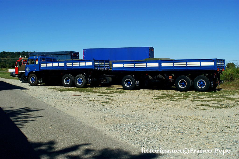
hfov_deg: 43.6
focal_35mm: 45
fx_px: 299
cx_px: 120
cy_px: 80
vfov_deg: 29.8
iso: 200
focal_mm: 30
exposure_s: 1/400
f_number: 11
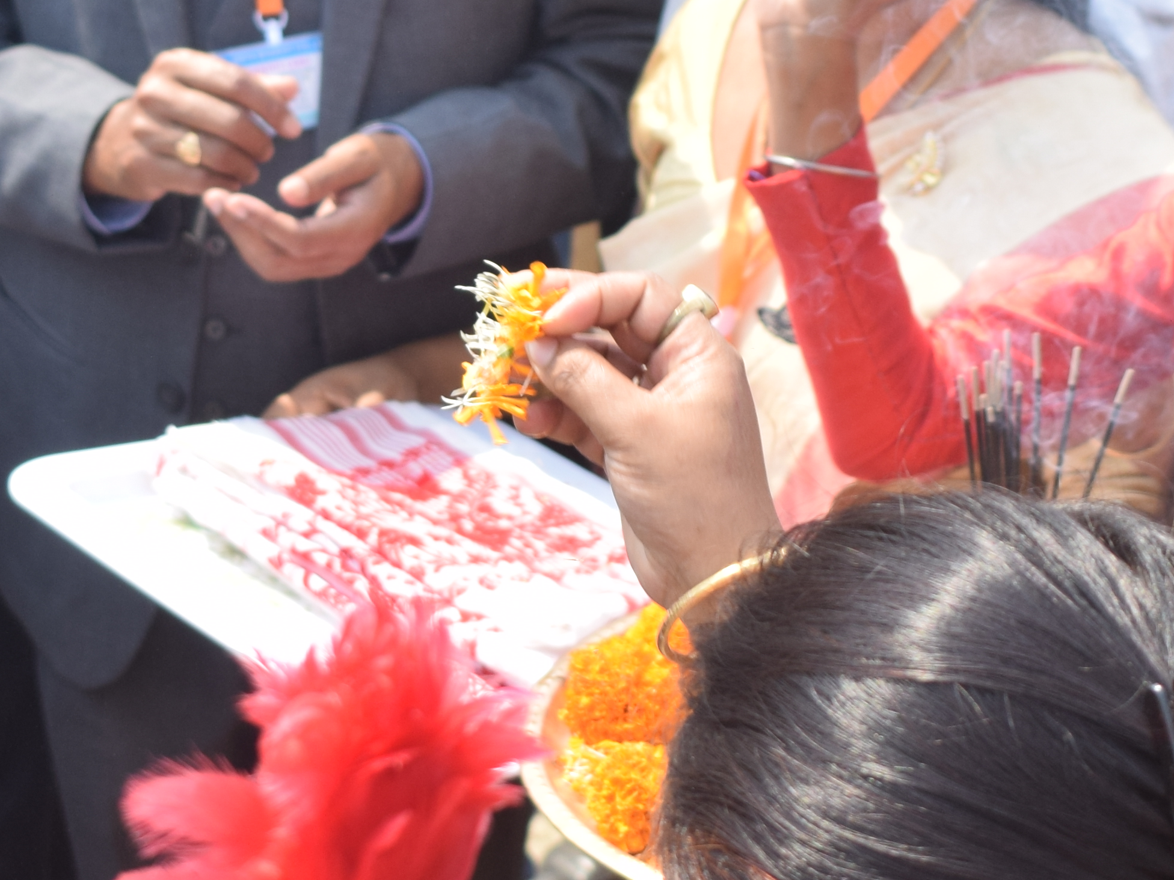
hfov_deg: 14.8
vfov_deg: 11.1
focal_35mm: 133
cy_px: 274
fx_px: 4511
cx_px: 558
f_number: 4.5
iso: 200
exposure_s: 1/500
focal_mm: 30
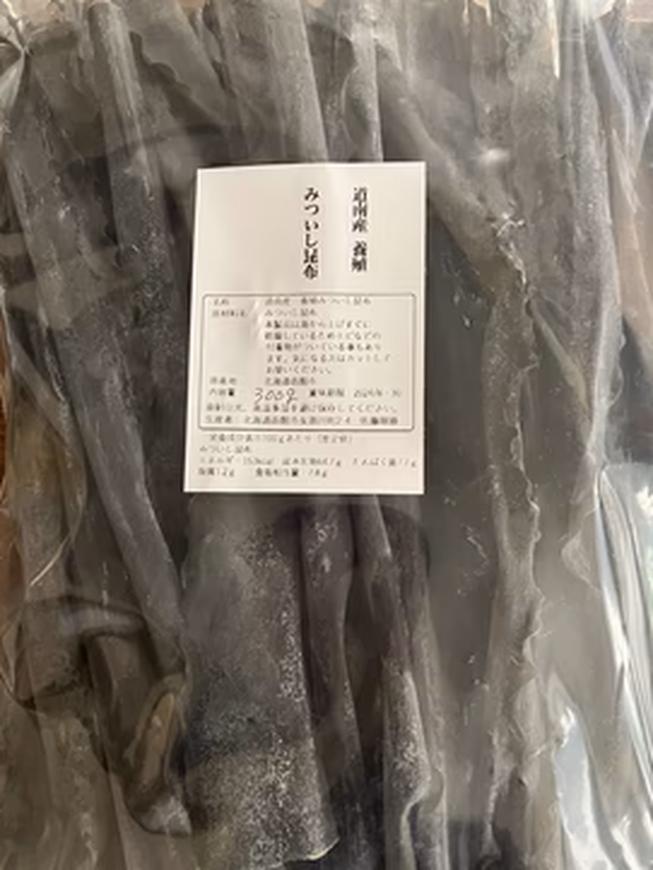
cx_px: 340
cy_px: 465
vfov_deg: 58.3
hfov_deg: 45.5
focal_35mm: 31
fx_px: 779
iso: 200
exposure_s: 1/60
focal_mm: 3.99
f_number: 1.8
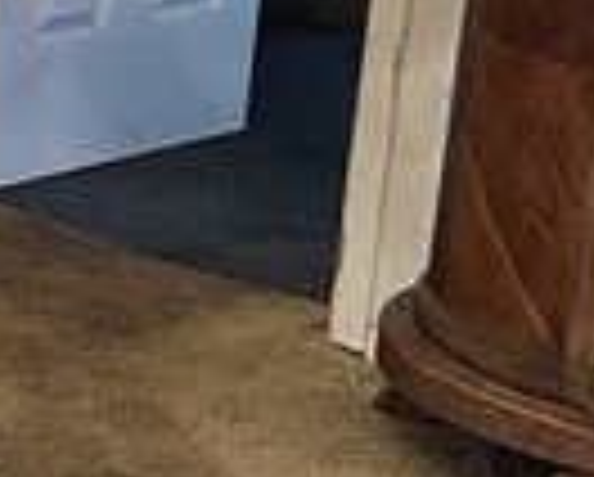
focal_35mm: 191
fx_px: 3363
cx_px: -1004
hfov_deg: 8.8
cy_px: -135
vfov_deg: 8.0
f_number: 1.78
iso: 400
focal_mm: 6.86
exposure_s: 1/60
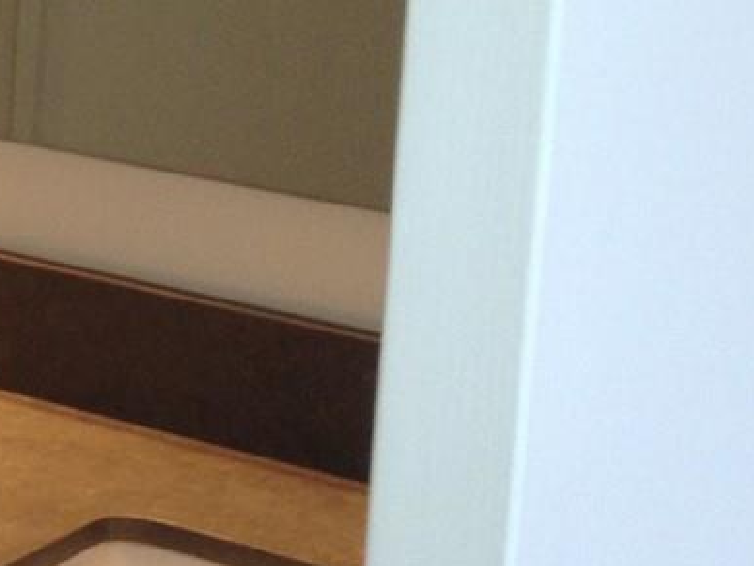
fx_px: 3138
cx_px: -742
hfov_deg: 12.2
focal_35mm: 144
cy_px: -93
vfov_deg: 10.2
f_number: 2.4
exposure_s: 1/20
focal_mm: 4.28
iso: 80
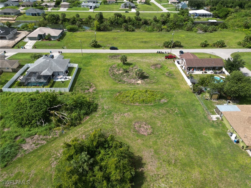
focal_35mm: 24
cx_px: 126
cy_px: 94
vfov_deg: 56.8
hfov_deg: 71.6
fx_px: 174
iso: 100
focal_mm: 6.72
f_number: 1.7
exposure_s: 1/2000
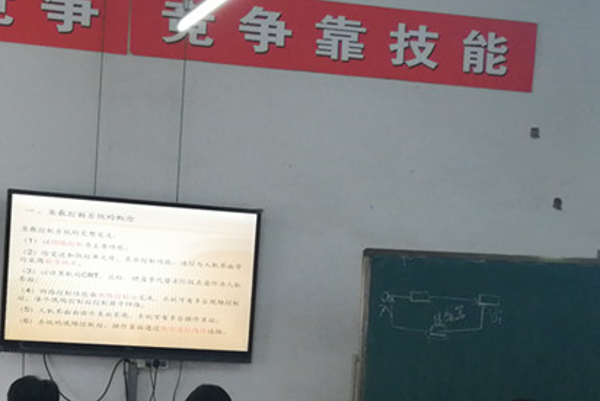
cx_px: 227
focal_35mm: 84
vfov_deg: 16.1
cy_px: 340
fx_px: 1400
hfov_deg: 24.1
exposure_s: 1/50
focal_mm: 3.96
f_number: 1.8
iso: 160
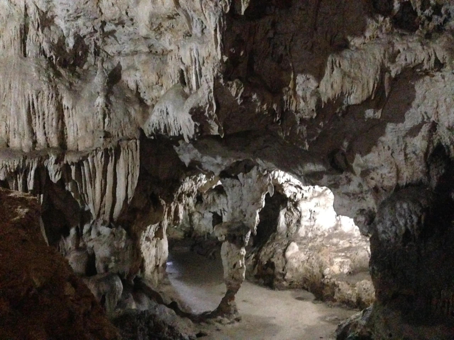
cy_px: 170
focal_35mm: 33
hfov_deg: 55.4
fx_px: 433
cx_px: 227
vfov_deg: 42.9
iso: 1600
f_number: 2.4
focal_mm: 4.12
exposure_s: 1/15
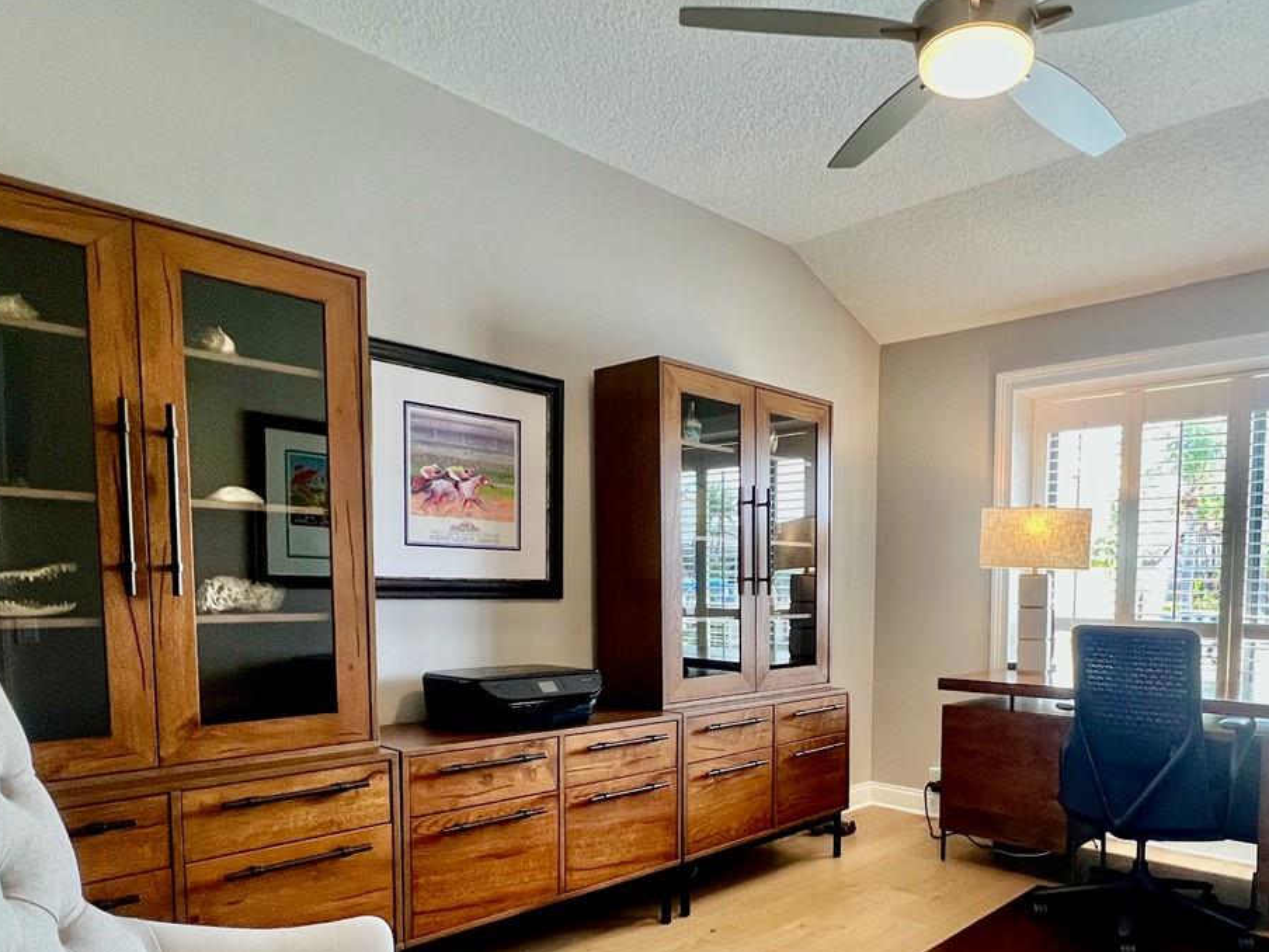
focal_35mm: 23
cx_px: 834
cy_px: 657
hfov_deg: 72.0
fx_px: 843
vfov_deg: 57.2
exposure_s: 1/120
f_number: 1.8
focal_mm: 1.57
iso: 200
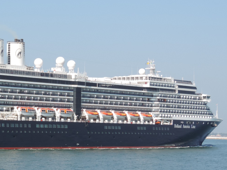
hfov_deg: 14.1
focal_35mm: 139
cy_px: 141
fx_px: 911
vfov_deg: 10.6
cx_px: 33
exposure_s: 1/640
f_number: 3.9
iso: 80
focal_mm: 12.4
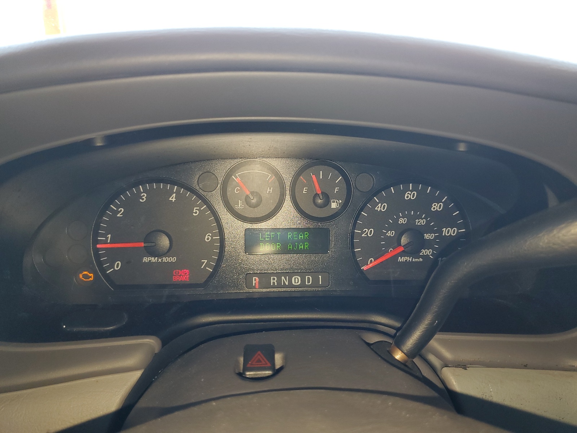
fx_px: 433
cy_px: 216
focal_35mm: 26
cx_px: 288
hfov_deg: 67.3
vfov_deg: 53.1
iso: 63
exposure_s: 1/60.2
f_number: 1.5
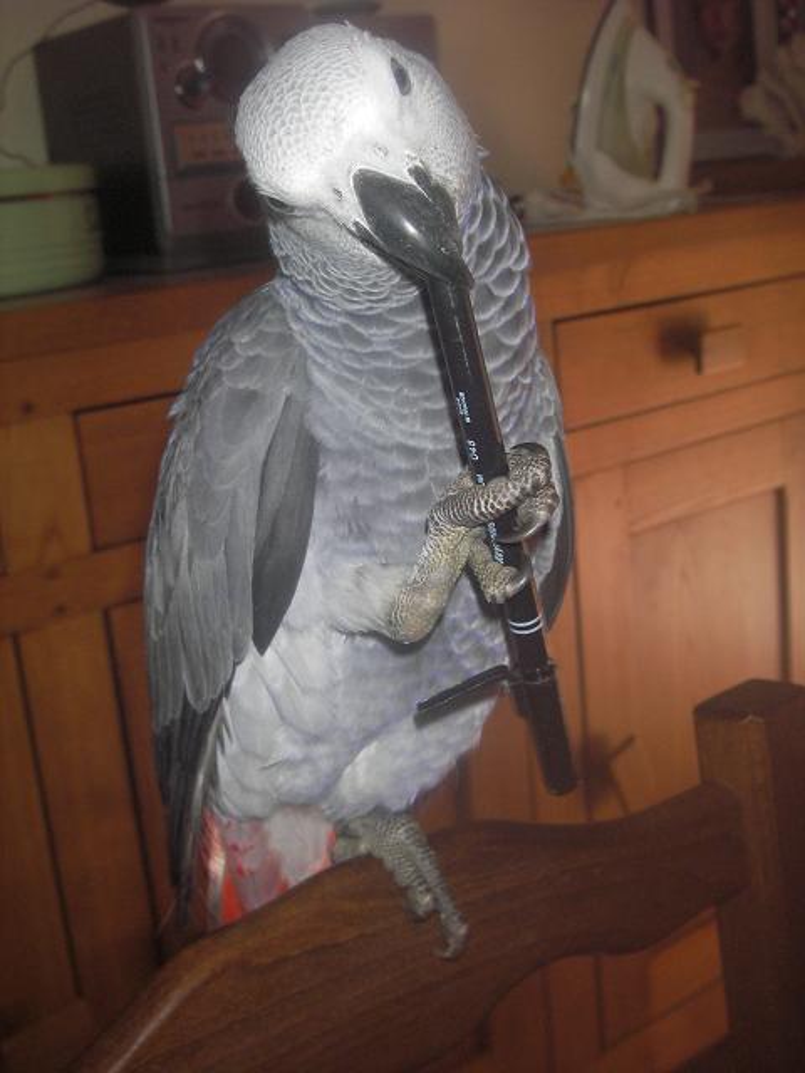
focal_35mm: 44
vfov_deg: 42.9
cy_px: 536
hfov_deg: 32.9
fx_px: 1364
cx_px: 402
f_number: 3.4
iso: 100
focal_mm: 7.3
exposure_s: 1/30
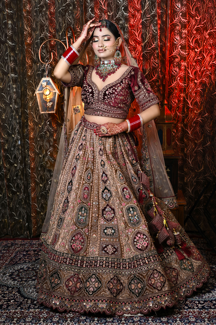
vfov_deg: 39.6
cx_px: 108
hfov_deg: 27.0
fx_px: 450
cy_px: 162
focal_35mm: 50
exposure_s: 1/160
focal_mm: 50
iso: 400
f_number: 3.5
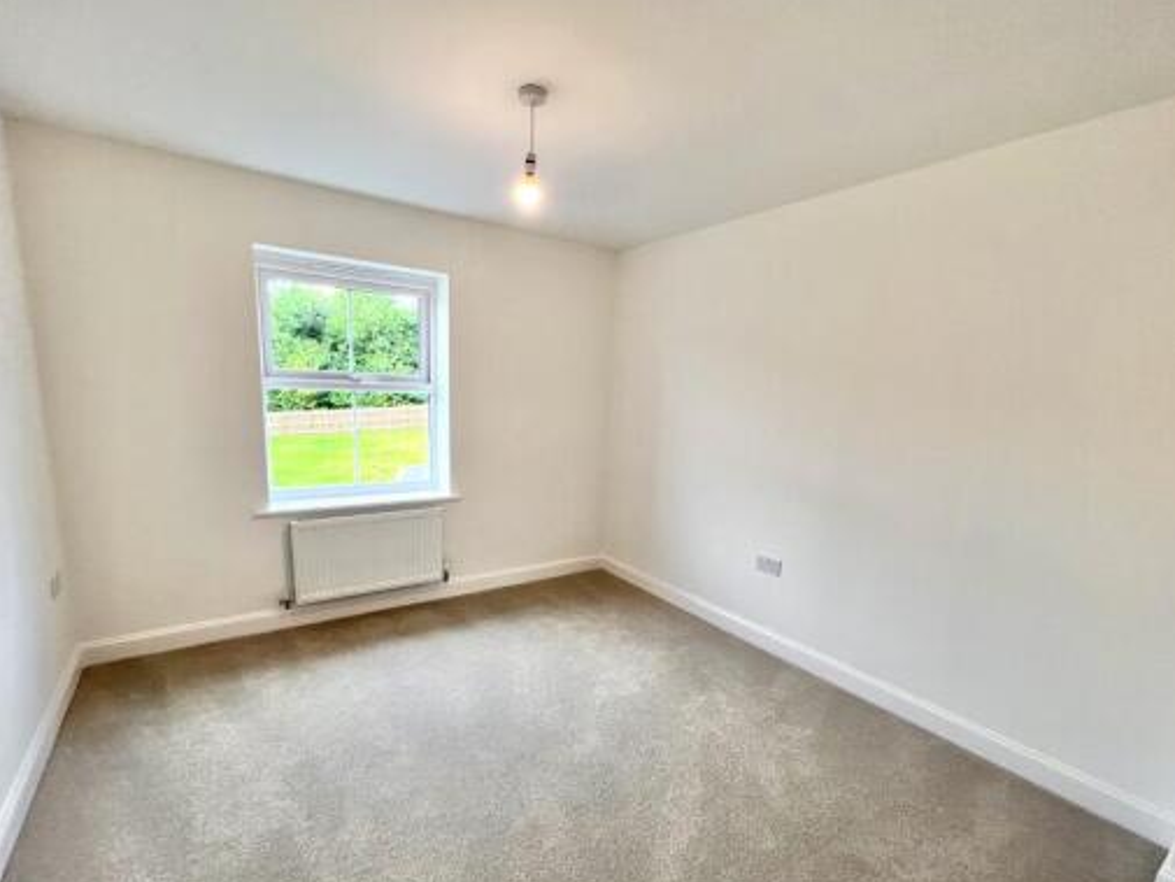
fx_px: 509
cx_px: 585
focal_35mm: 15
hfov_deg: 98.2
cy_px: 490
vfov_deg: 81.5
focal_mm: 1.57
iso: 125
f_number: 1.8
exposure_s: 1/100
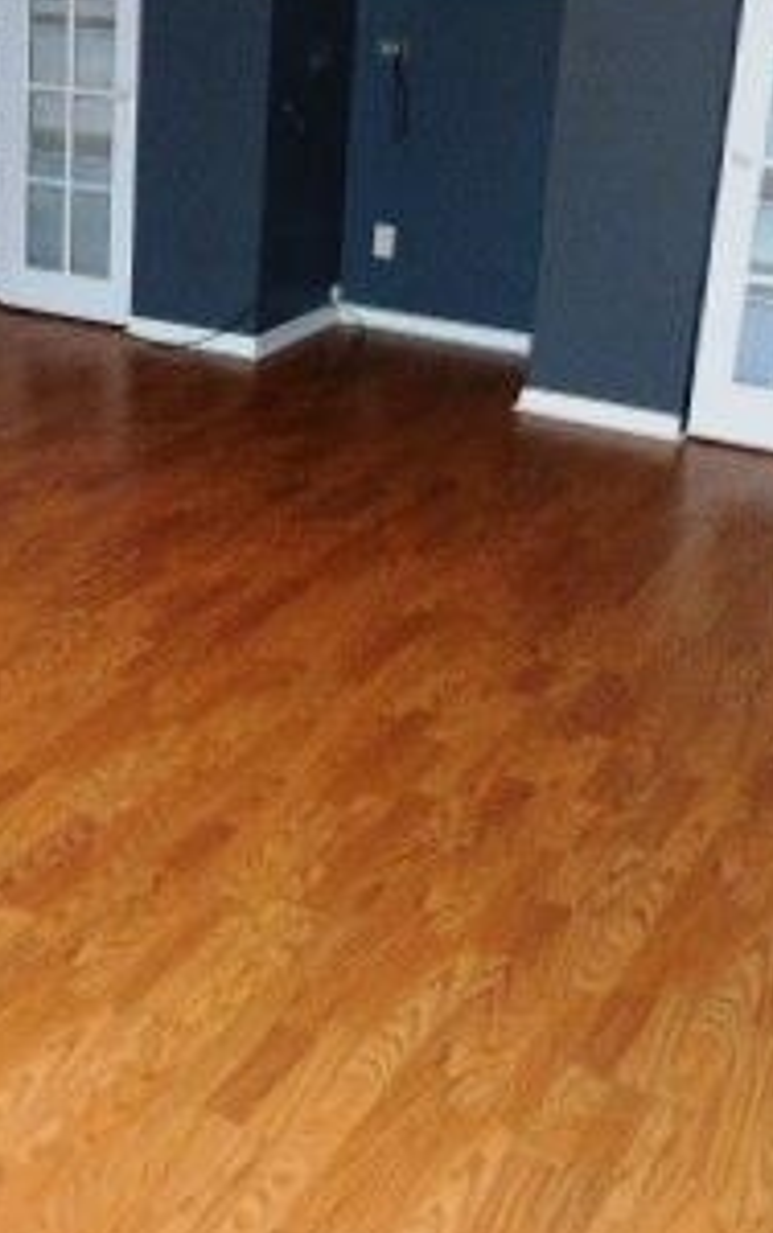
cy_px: 473
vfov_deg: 38.6
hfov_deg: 24.0
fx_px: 1749
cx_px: 41
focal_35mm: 52
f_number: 3
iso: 200
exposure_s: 1/30
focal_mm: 4
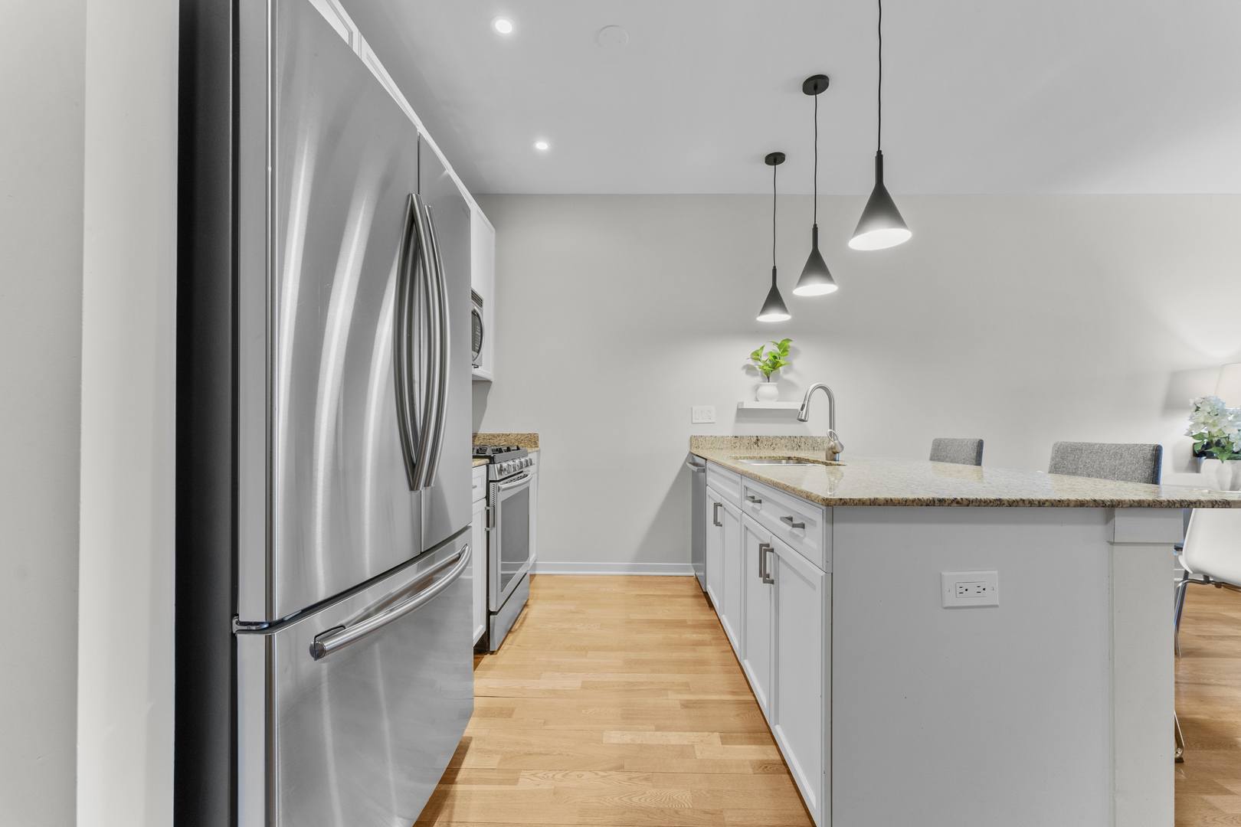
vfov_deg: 81.2
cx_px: 620
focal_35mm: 14
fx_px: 483
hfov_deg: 104.3
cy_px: 414
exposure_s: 1/20
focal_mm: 14
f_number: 7.1
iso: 640
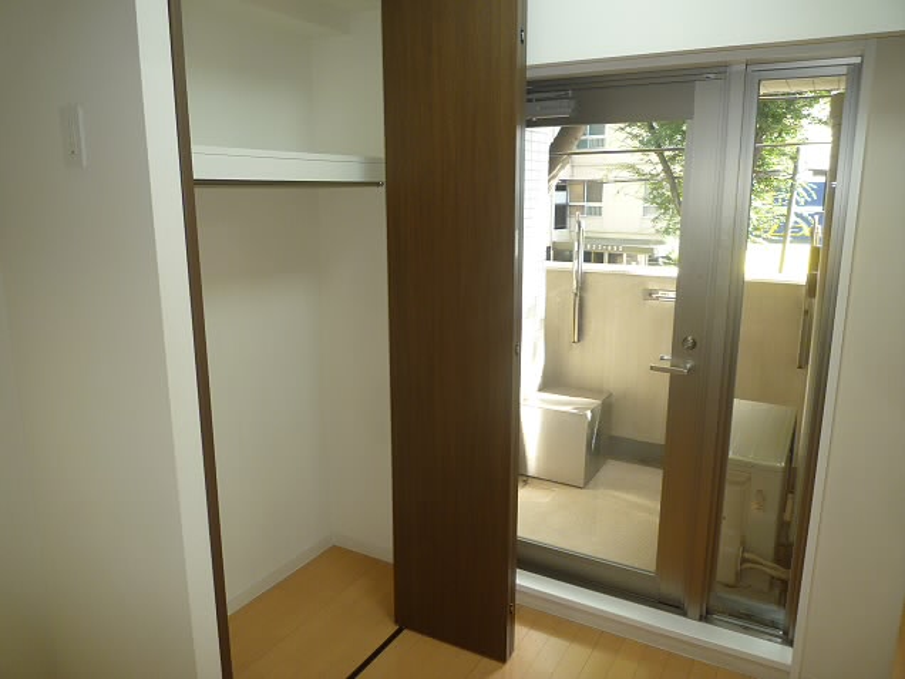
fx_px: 654
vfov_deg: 54.9
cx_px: 452
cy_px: 340
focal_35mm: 25
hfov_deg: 69.4
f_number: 2.8
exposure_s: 1/40
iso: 100
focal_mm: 4.4
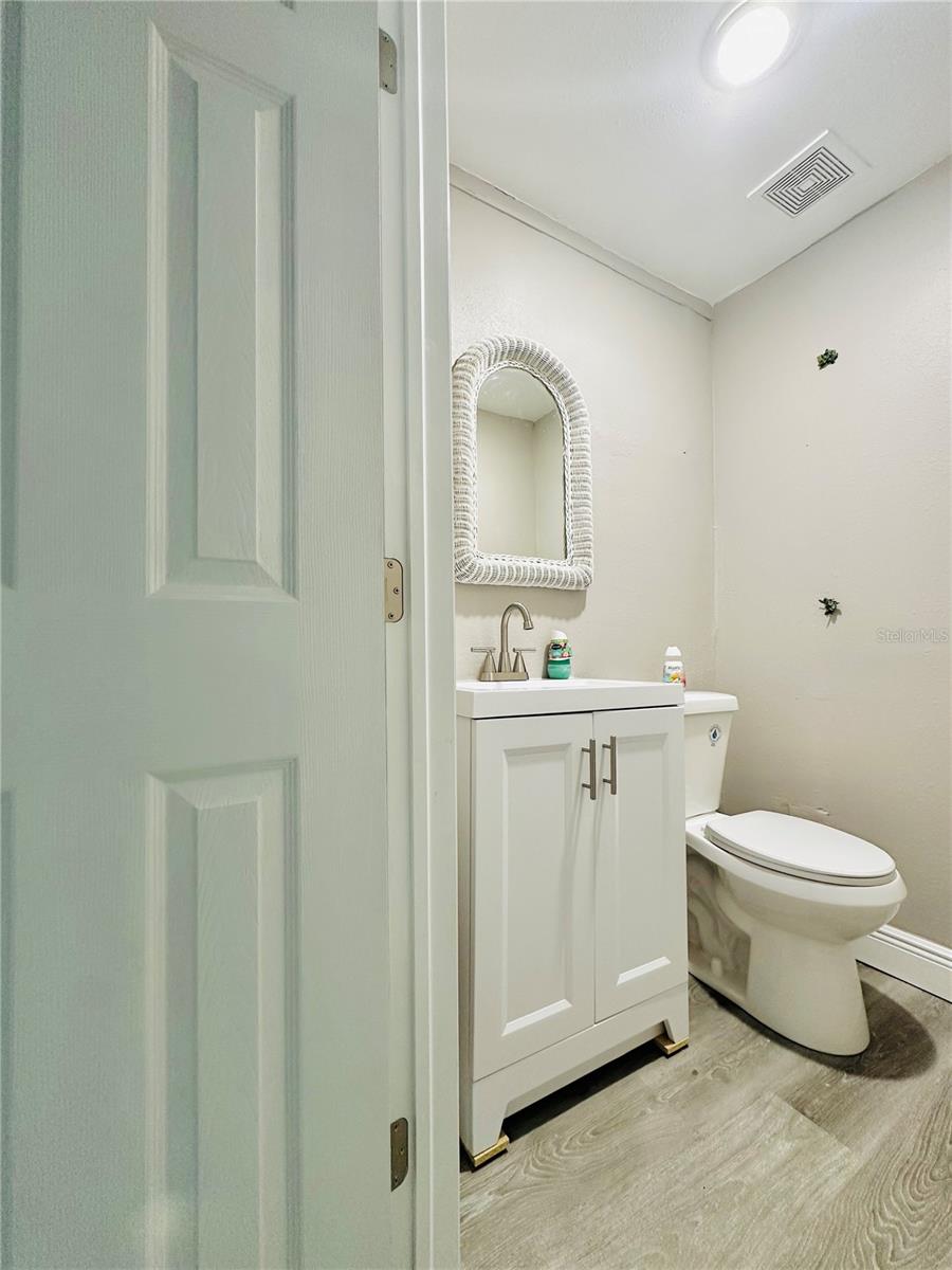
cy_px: 635
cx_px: 476
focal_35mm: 14
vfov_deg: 102.1
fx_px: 513
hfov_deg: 85.7
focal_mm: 2.22
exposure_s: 1/60
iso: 200
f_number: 2.2
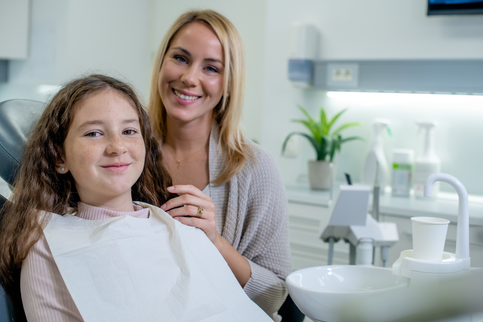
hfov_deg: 38.9
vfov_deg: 26.5
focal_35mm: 51
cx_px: 239
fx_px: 684
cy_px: 161
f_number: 3.5
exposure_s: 1/250
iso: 400
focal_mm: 50
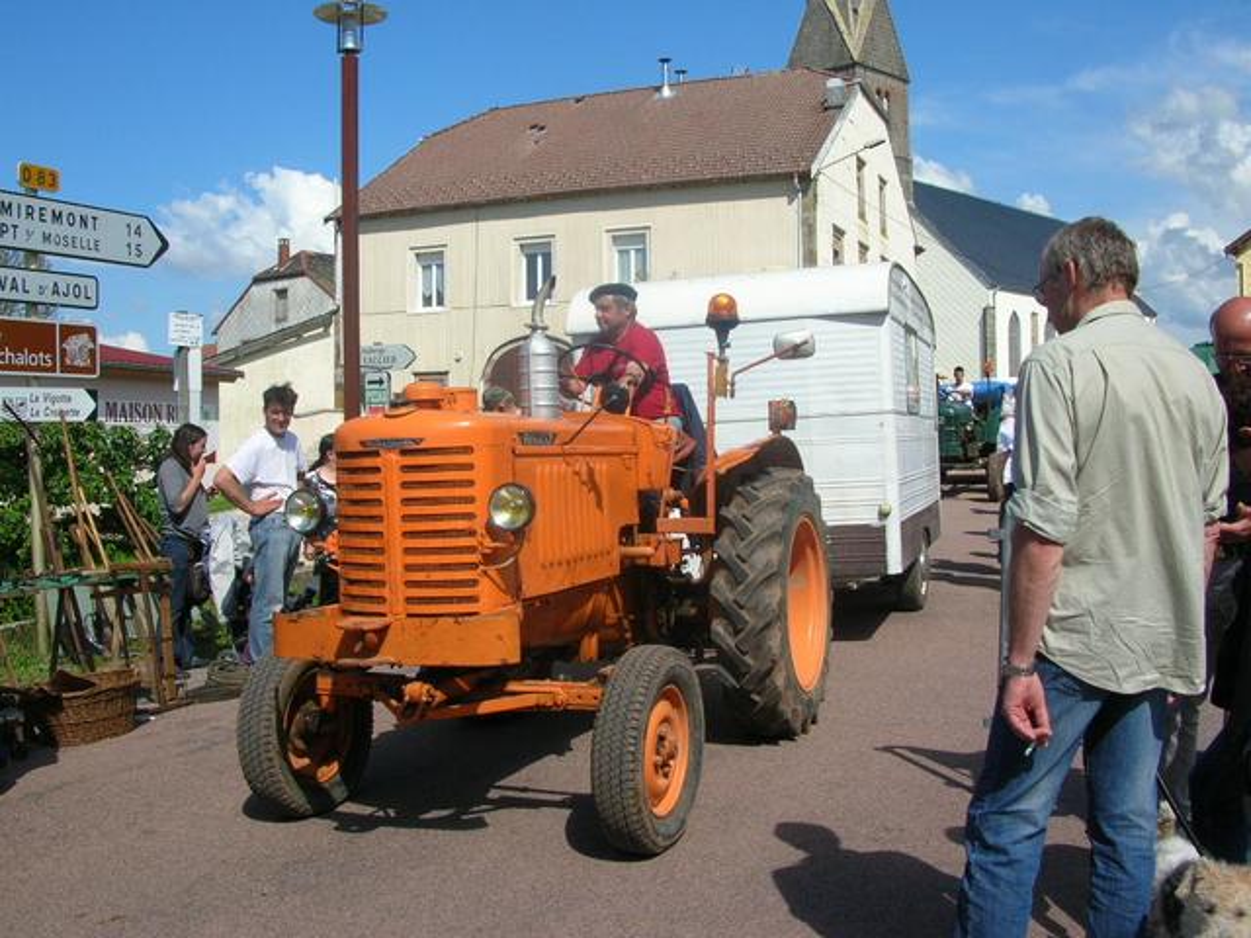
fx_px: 1265
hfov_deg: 52.6
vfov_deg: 40.7
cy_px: 469
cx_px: 626
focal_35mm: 35
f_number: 5.6
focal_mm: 5.8
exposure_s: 1/367
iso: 50
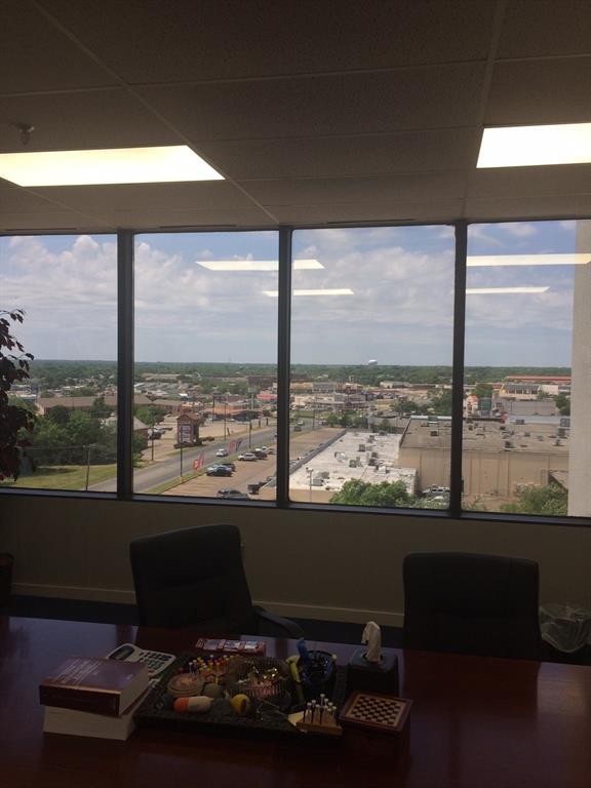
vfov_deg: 61.7
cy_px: 394
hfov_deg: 48.2
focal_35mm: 29
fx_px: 660
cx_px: 296
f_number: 2.2
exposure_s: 1/155
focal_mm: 4.15
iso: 32
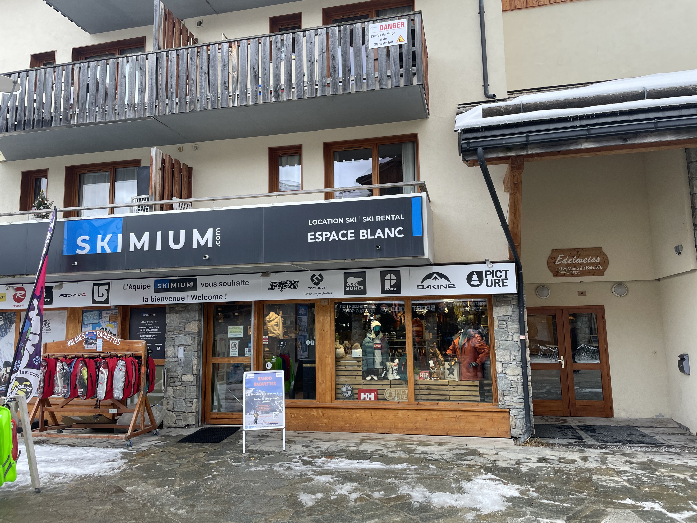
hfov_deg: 67.3
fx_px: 524
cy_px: 262
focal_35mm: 26
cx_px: 348
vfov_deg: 53.1
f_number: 1.6
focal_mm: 4.2
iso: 64
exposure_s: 1/121
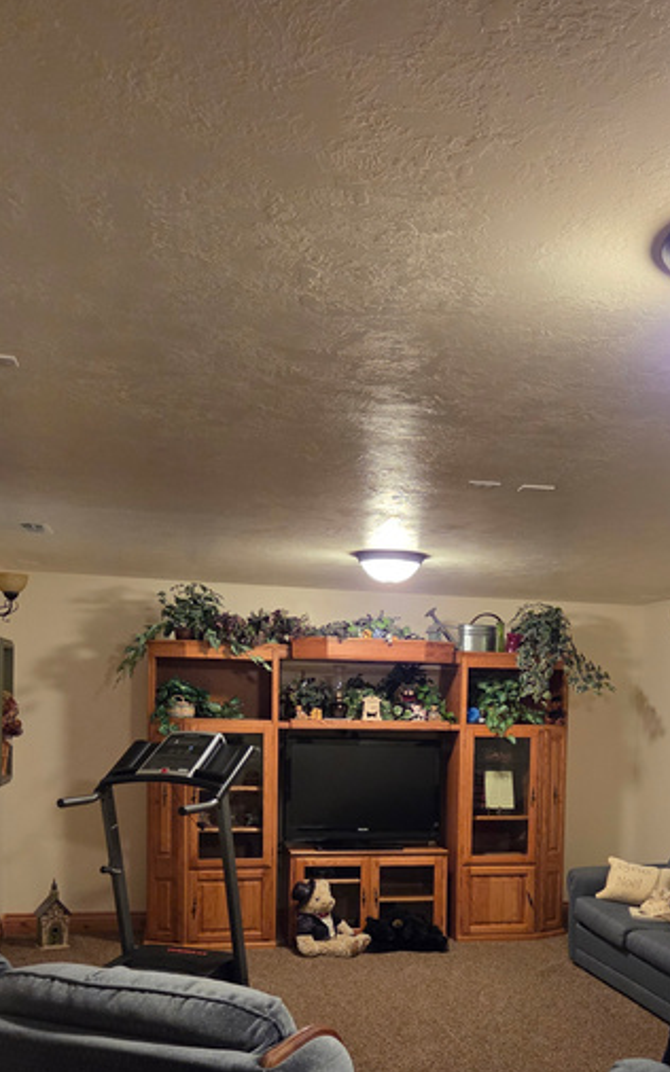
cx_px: 441
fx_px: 1082
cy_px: 780
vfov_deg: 50.9
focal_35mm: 37
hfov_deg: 34.1
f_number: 1.8
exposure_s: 1/120
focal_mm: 5.4
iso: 1250
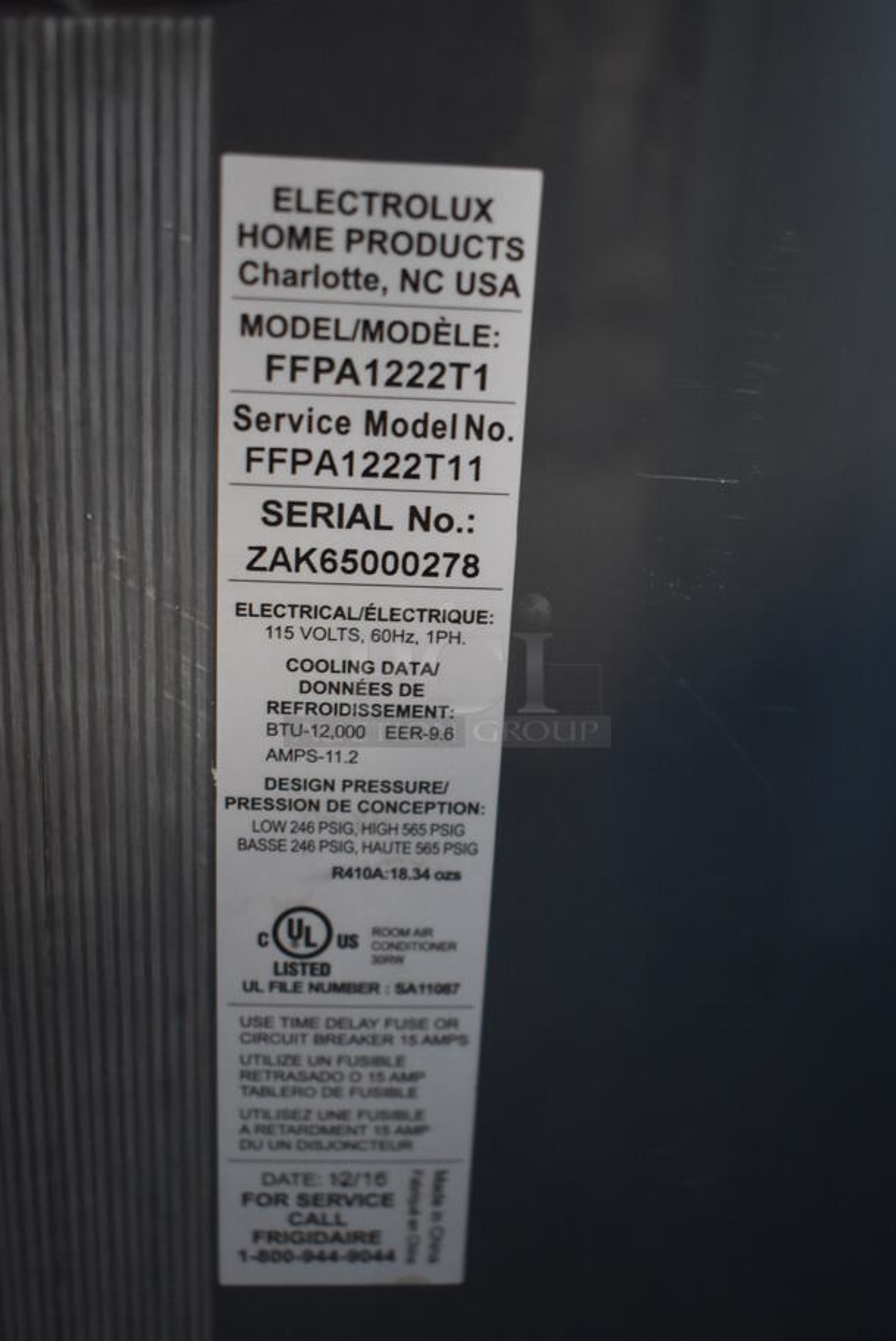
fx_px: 1510
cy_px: 670
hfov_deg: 33.1
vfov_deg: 47.9
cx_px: 448
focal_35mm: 40
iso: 1800
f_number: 4
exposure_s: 1/60
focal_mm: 27
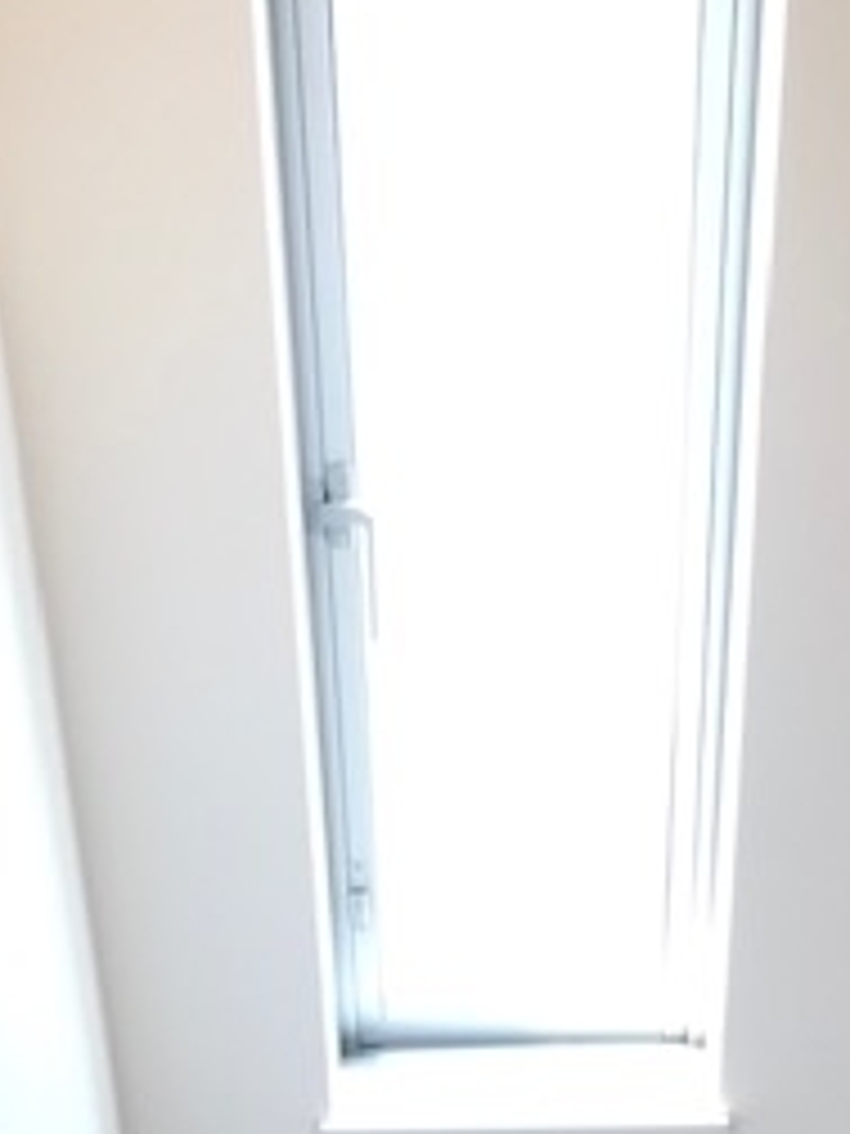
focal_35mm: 71
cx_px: 405
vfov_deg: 24.6
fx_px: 2325
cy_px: 1382
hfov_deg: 20.7
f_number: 1.8
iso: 32
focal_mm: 3.99
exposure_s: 1/60
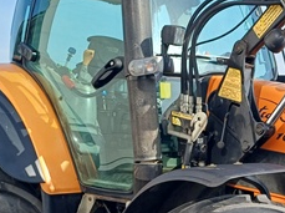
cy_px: 166
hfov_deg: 27.6
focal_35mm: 70
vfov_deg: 20.7
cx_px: 202
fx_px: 575
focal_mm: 4.65
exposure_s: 1/746
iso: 50
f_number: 1.8
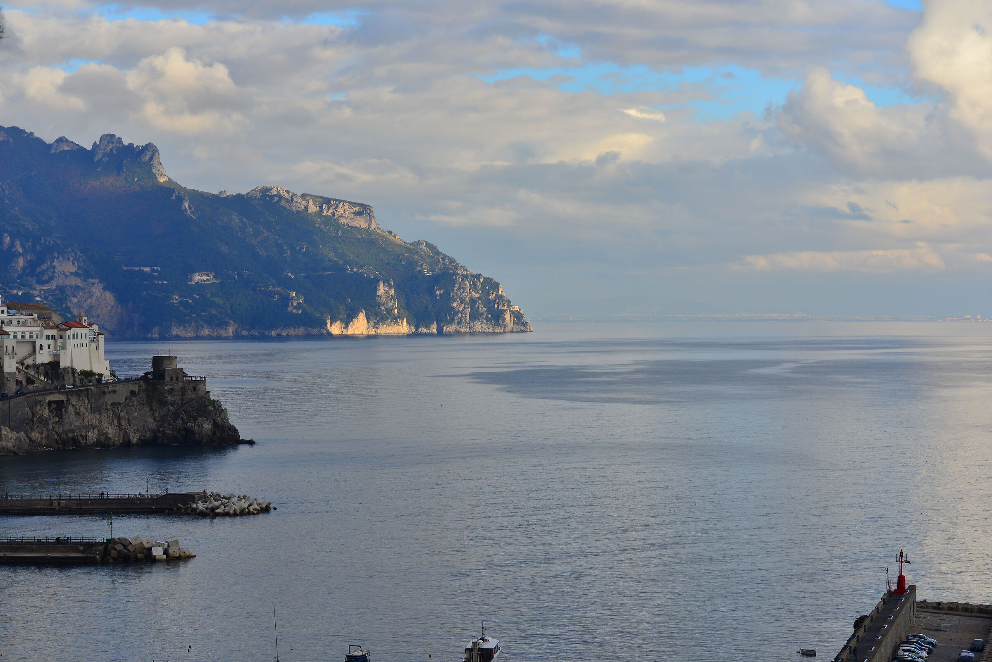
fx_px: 2371
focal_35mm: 86
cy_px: 331
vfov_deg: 15.9
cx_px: 496
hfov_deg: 23.6
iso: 100
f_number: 8
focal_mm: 86
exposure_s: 1/250
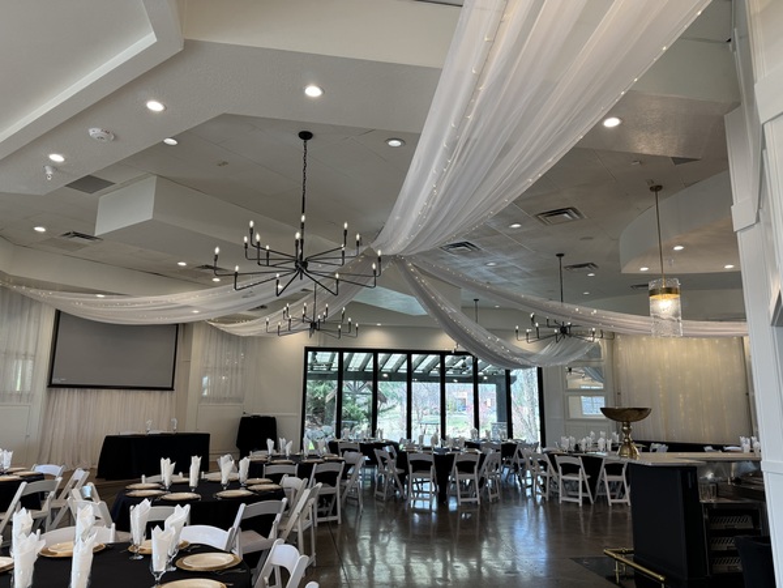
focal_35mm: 24
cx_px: 392
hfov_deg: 71.6
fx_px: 543
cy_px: 294
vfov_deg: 56.8
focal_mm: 6.76
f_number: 1.78
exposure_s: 1/120
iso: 125
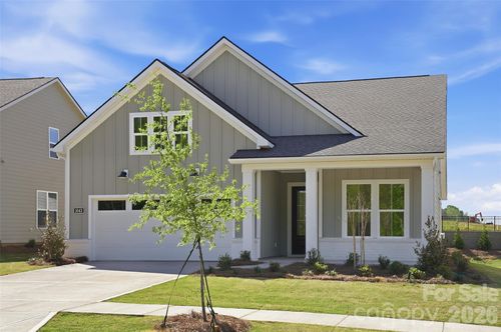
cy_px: 166
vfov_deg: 27.5
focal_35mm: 49
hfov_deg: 40.4
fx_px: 681
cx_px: 250
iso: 100
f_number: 7.1
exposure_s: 1/200
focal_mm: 49
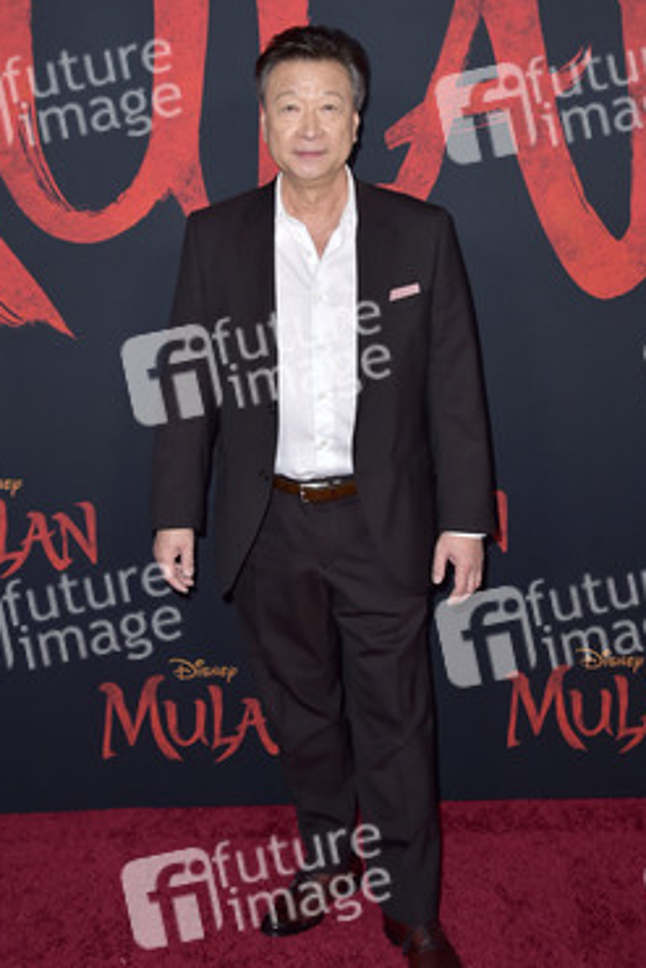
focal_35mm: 54
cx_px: 333
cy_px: 494
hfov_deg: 25.1
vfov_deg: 36.9
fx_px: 1452
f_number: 7.1
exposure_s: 1/250
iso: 400
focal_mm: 50
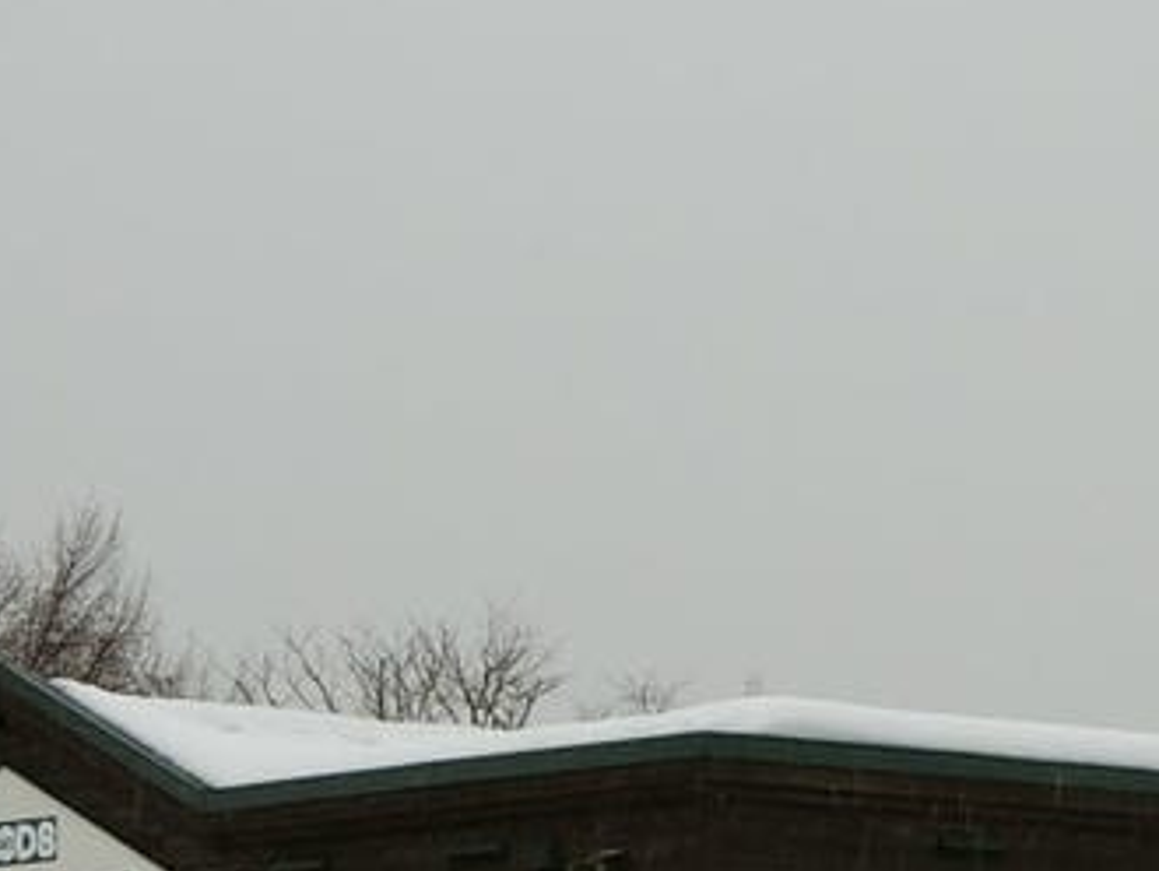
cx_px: 1331
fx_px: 5361
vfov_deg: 9.1
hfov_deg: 12.1
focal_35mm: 160
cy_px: 1222
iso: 80
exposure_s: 1/160
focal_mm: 9.5
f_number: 3.5
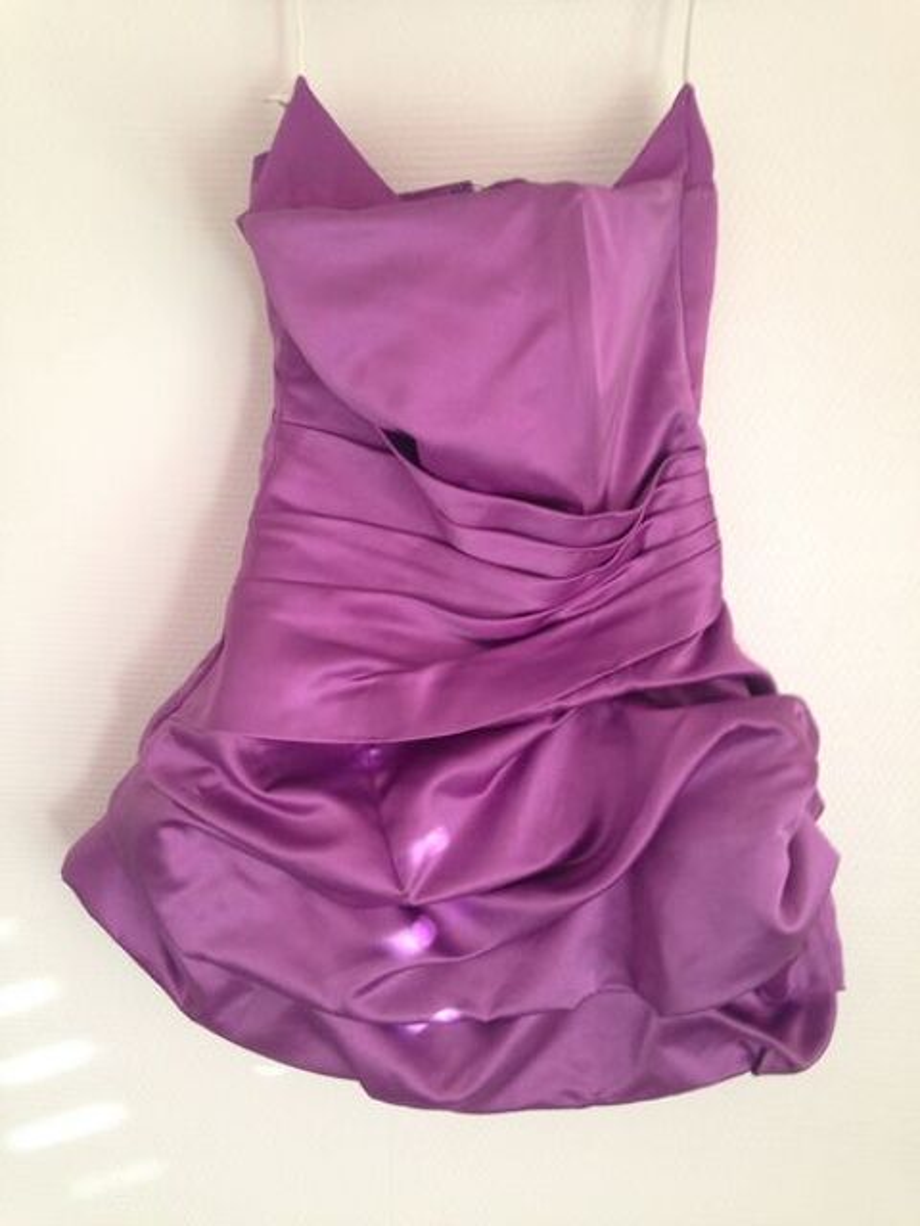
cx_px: 460
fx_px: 1169
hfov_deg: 42.9
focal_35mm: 33
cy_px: 613
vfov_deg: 55.4
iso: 125
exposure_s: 1/20
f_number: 2.4
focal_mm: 4.12
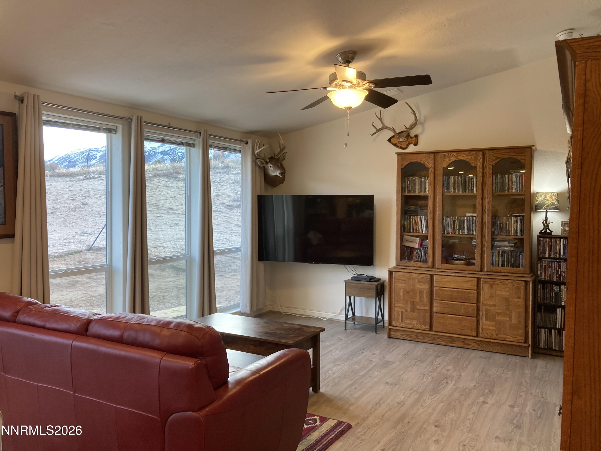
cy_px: 226
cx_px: 300
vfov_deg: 49.7
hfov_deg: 63.4
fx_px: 486
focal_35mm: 28
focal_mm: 3.99
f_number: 1.8
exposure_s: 1/60
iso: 64
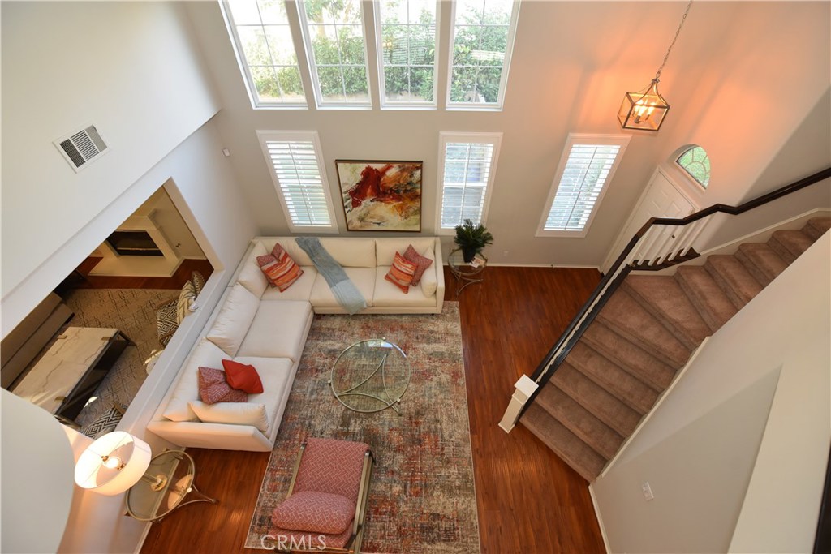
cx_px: 416
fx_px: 323
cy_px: 277
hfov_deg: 104.2
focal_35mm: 14
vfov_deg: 81.2
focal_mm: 14
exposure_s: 1/80
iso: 800
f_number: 4.5
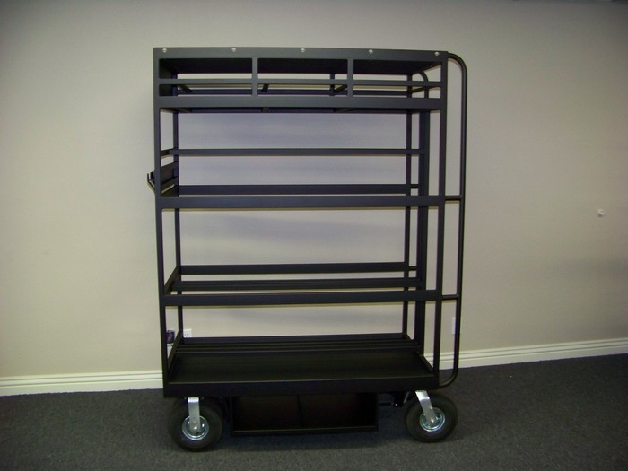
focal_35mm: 36
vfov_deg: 39.7
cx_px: 314
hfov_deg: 51.4
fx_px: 653
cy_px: 236
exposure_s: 1/30
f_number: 2.8
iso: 200
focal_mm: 5.85
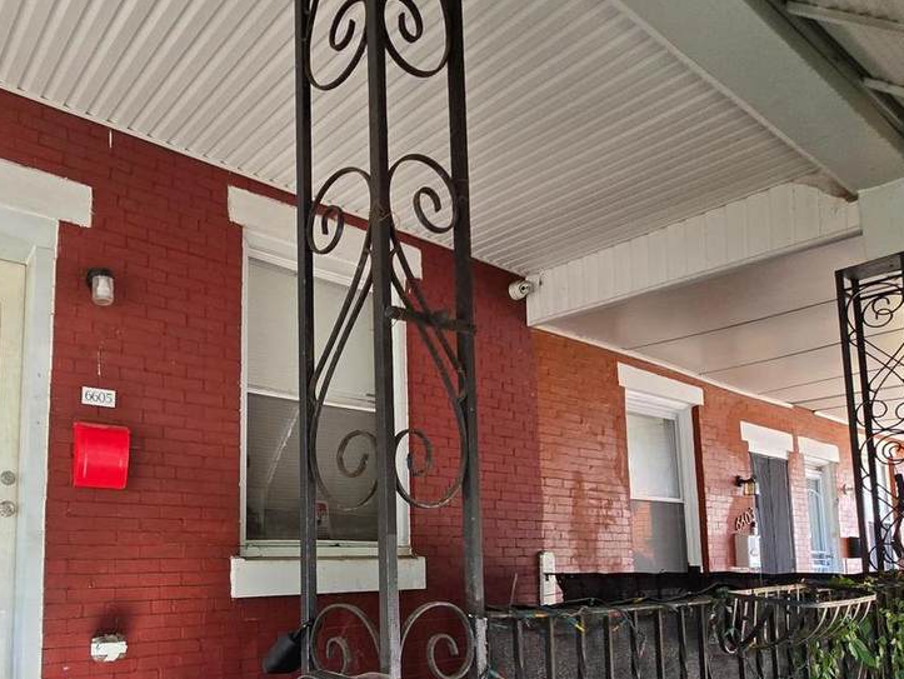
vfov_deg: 56.4
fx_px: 601
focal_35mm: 23
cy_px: 498
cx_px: 228
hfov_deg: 69.1
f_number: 2.2
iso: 80
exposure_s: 1/120
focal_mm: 2.2
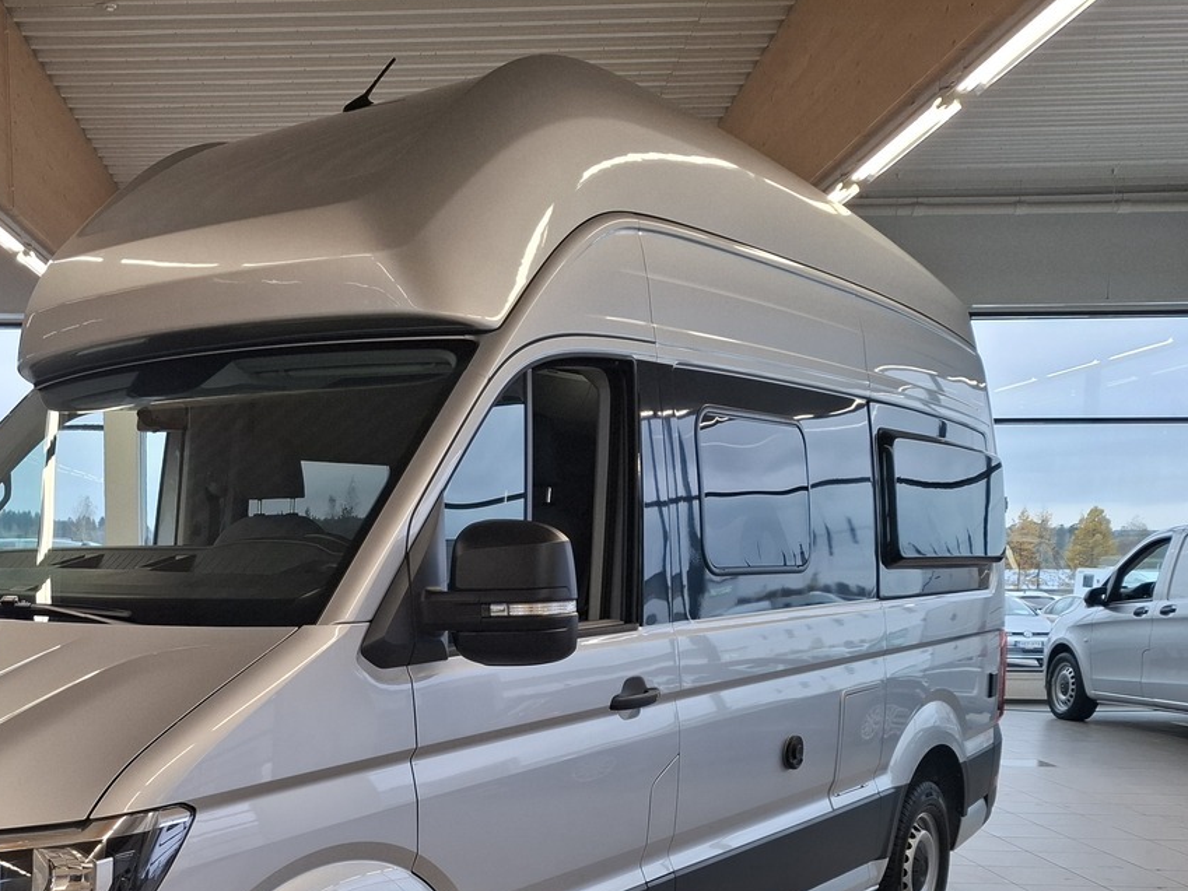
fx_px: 1339
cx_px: 295
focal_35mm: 39
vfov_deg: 35.3
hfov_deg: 46.1
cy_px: 748
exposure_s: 1/100
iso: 50
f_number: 1.8
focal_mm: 5.54
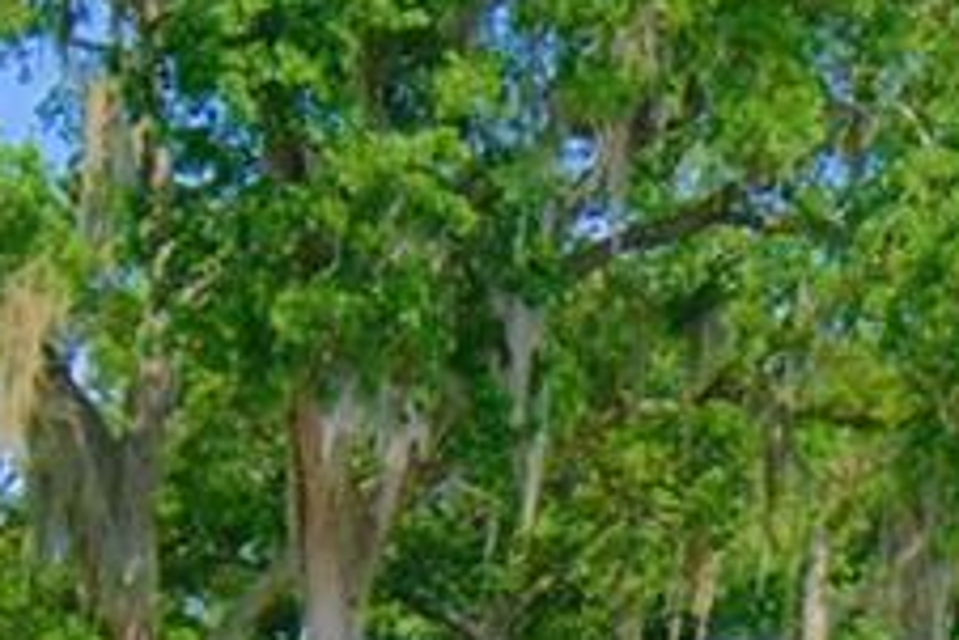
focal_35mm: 212
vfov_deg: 6.2
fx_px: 5651
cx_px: 1358
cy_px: 1632
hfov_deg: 9.5
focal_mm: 20
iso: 100
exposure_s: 1/640
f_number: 5.6
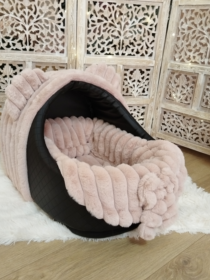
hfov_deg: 45.4
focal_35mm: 31
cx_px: 94
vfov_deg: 58.1
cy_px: 161
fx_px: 251
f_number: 1.9
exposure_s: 1/33.3
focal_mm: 4.95
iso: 800
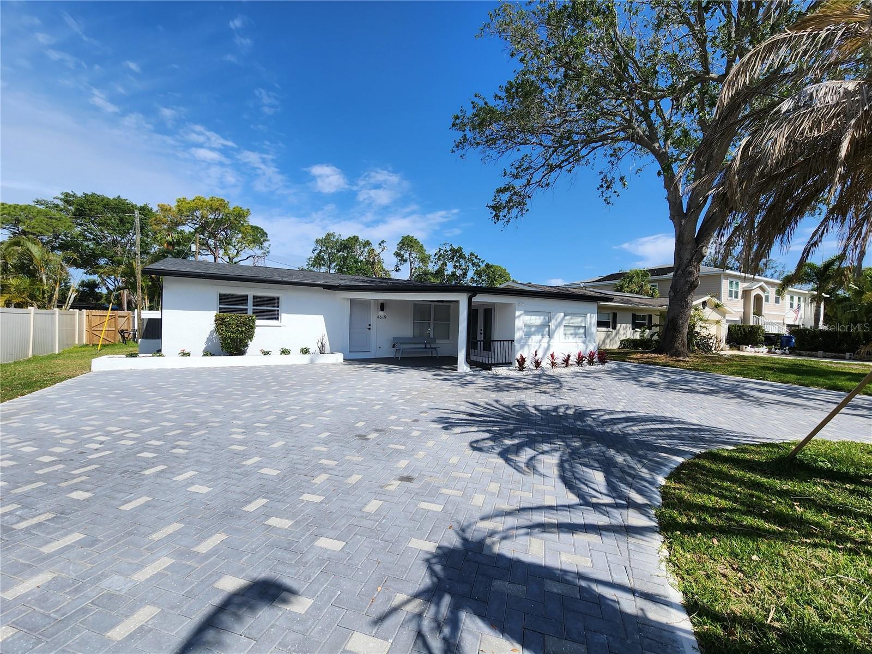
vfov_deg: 89.9
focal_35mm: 13
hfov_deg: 106.2
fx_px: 327
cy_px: 327
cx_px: 436
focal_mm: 2.2
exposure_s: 1/2094
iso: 50
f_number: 2.2
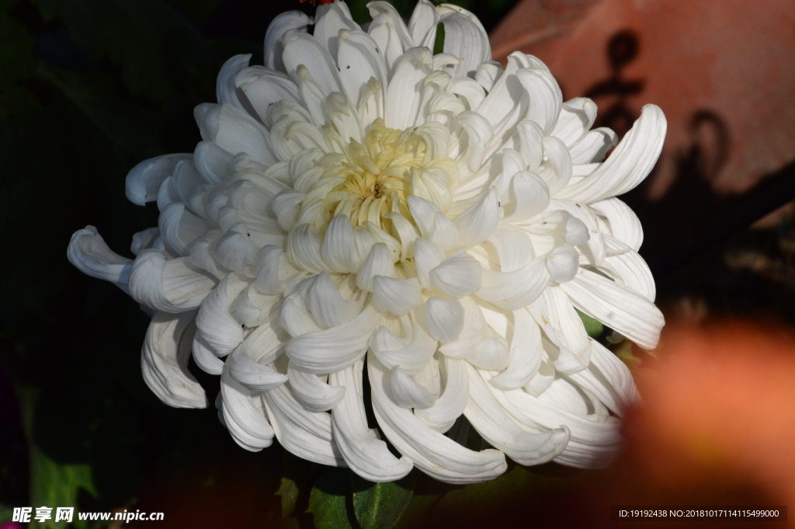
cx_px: 398
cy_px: 264
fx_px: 9929
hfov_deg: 4.6
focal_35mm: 450
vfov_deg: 3.1
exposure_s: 1/250
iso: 800
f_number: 18
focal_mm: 300
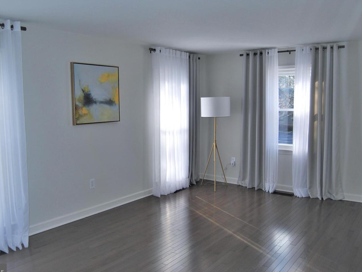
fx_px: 314
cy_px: 139
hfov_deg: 59.9
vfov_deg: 46.8
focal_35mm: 30
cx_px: 170
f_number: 3.5
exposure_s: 1/125
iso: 100
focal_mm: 18
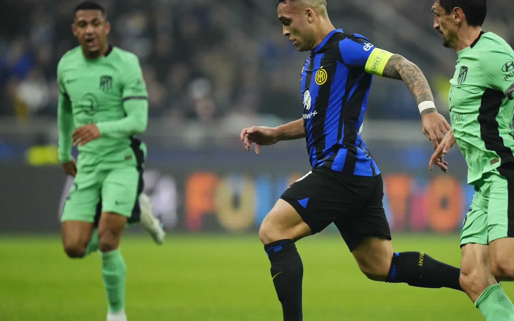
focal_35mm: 531
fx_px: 7439
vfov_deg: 2.5
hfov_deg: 4.0
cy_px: 184
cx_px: 334
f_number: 2.8
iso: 3200
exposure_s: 1/2000
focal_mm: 400
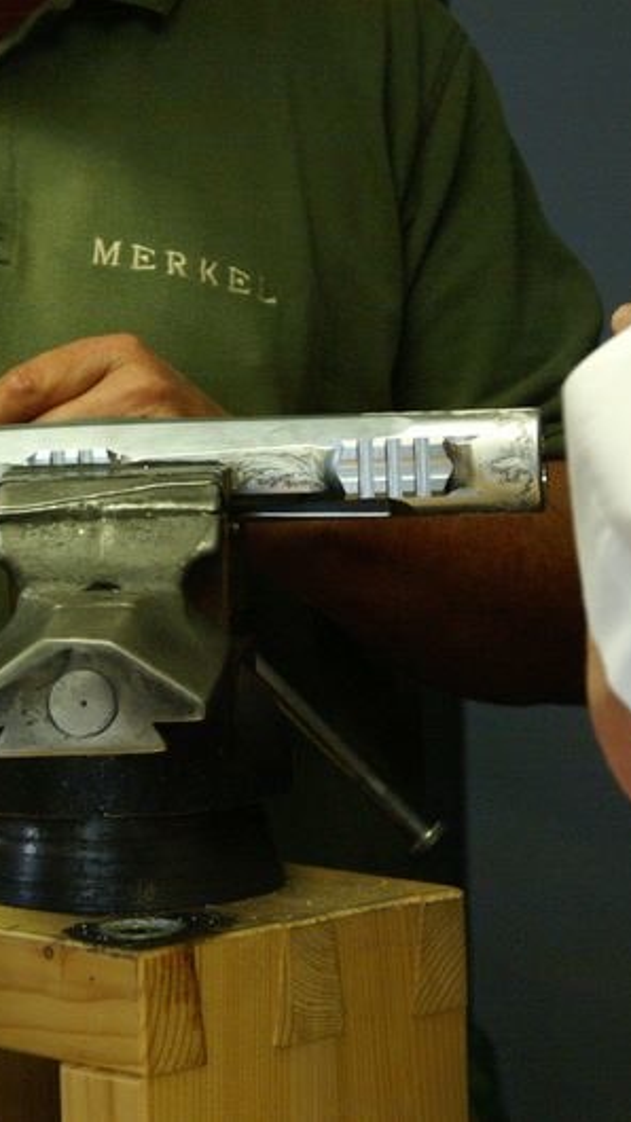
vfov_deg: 13.0
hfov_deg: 7.3
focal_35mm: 166
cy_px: 561
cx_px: 155
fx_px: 4939
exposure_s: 1/250
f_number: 8
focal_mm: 70
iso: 1600
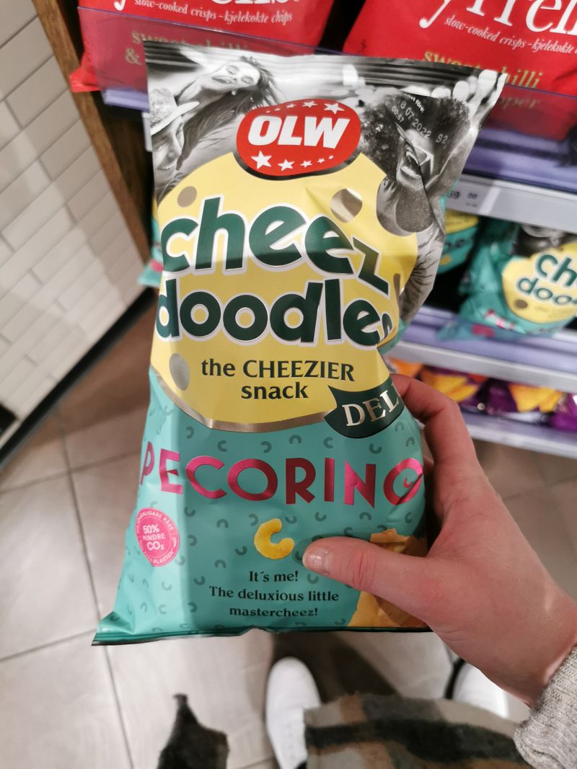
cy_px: 384
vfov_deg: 65.3
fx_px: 600
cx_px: 288
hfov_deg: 51.3
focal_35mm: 27
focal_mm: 5.56
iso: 274
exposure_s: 1/100
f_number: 1.6
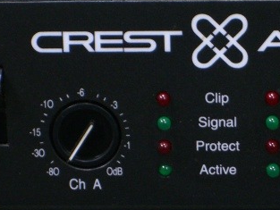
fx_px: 1885
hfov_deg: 8.5
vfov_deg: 6.4
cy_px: 131
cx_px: 212
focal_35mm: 233
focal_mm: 23.7
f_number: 5.1
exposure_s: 1/8
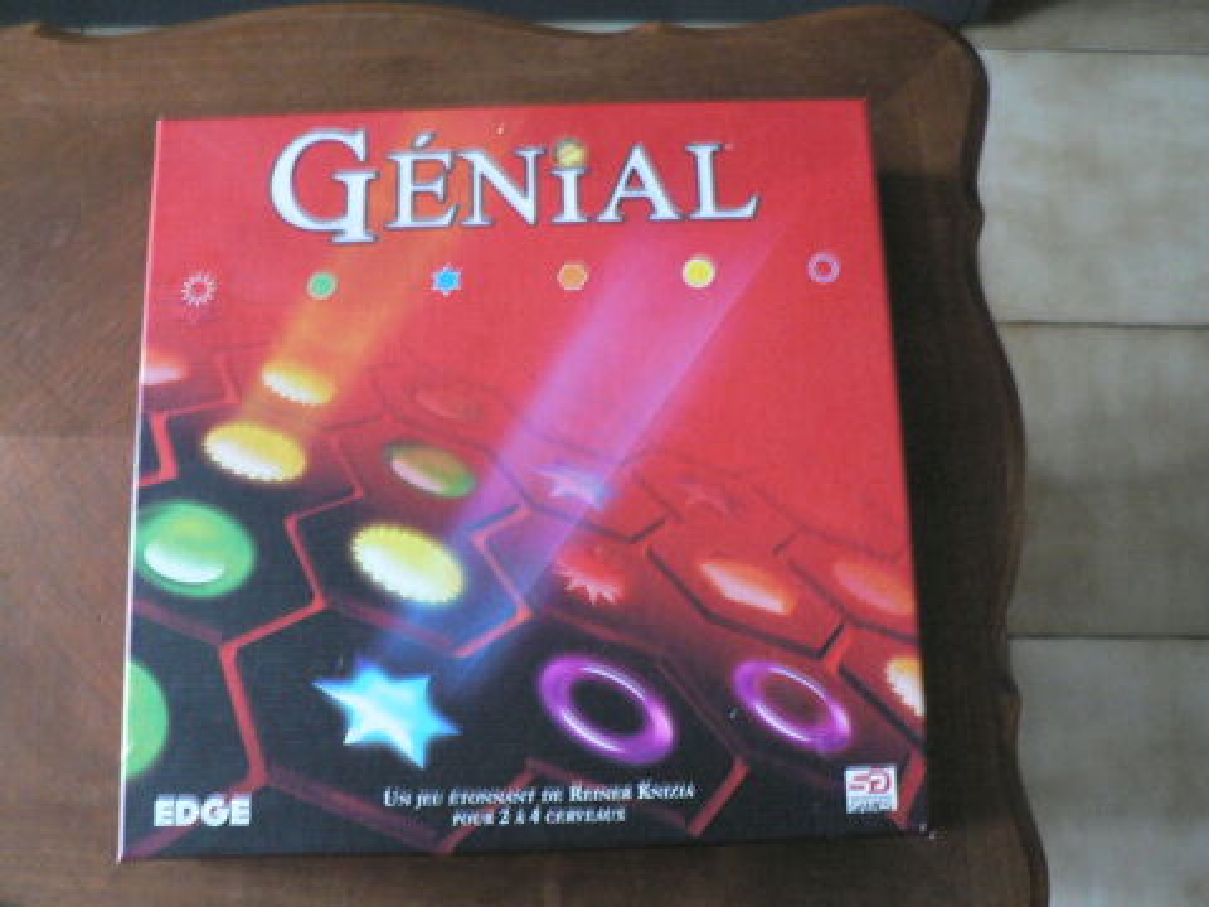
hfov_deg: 51.4
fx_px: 1257
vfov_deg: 39.7
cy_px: 454
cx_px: 604
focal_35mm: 36
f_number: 2.8
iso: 400
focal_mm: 6
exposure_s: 1/4
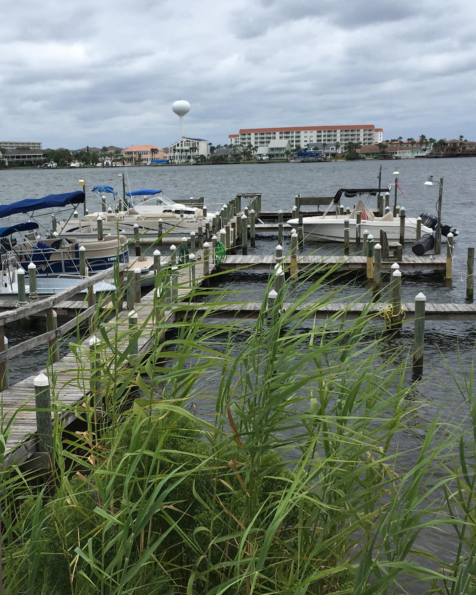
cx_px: 153
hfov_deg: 31.8
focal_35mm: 47
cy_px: 321
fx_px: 828
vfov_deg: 39.5
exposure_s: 1/712
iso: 25
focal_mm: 4.15
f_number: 2.2
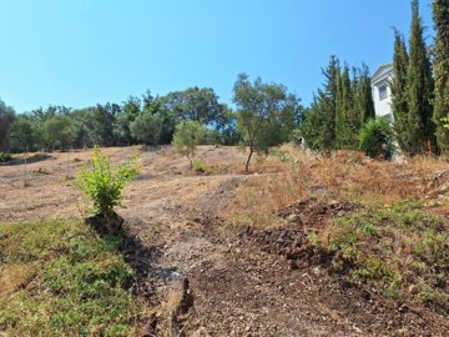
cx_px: 224
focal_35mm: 23
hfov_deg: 73.9
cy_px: 168
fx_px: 298
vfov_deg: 58.9
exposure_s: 1/3012
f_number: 1.8
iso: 40
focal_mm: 5.54
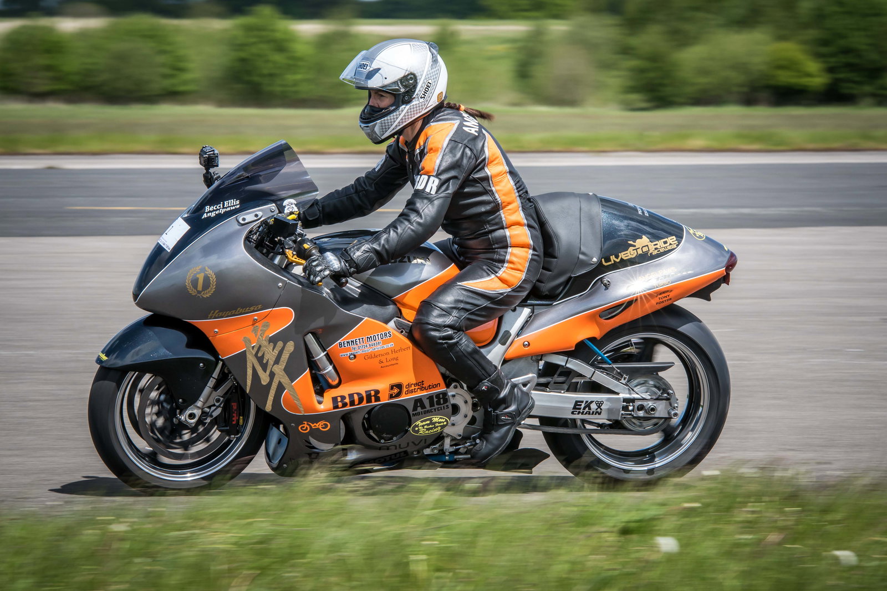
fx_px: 5913
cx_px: 444
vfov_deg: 5.7
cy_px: 296
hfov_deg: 8.6
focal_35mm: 240
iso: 250
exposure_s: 1/200
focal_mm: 160
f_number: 11
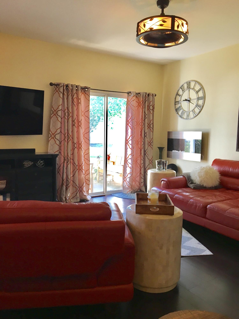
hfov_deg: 48.2
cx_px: 120
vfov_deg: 61.7
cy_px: 160
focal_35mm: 29
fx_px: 267
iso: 64
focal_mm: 4.15
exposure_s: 1/30
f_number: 2.2
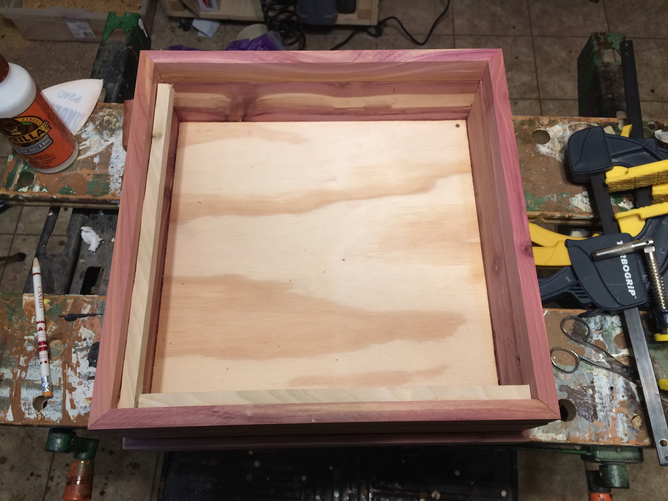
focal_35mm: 29
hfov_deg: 61.7
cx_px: 334
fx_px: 560
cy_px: 250
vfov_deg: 48.2
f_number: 2.2
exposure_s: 1/33
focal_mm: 4.15
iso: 100
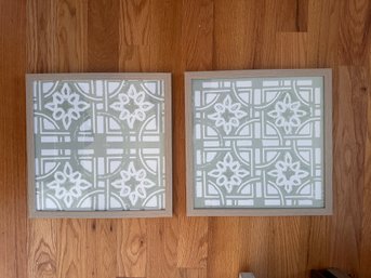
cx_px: 186
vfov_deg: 56.8
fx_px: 257
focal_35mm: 24
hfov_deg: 71.6
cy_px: 139
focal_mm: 6.86
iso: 320
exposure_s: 1/60
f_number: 1.78
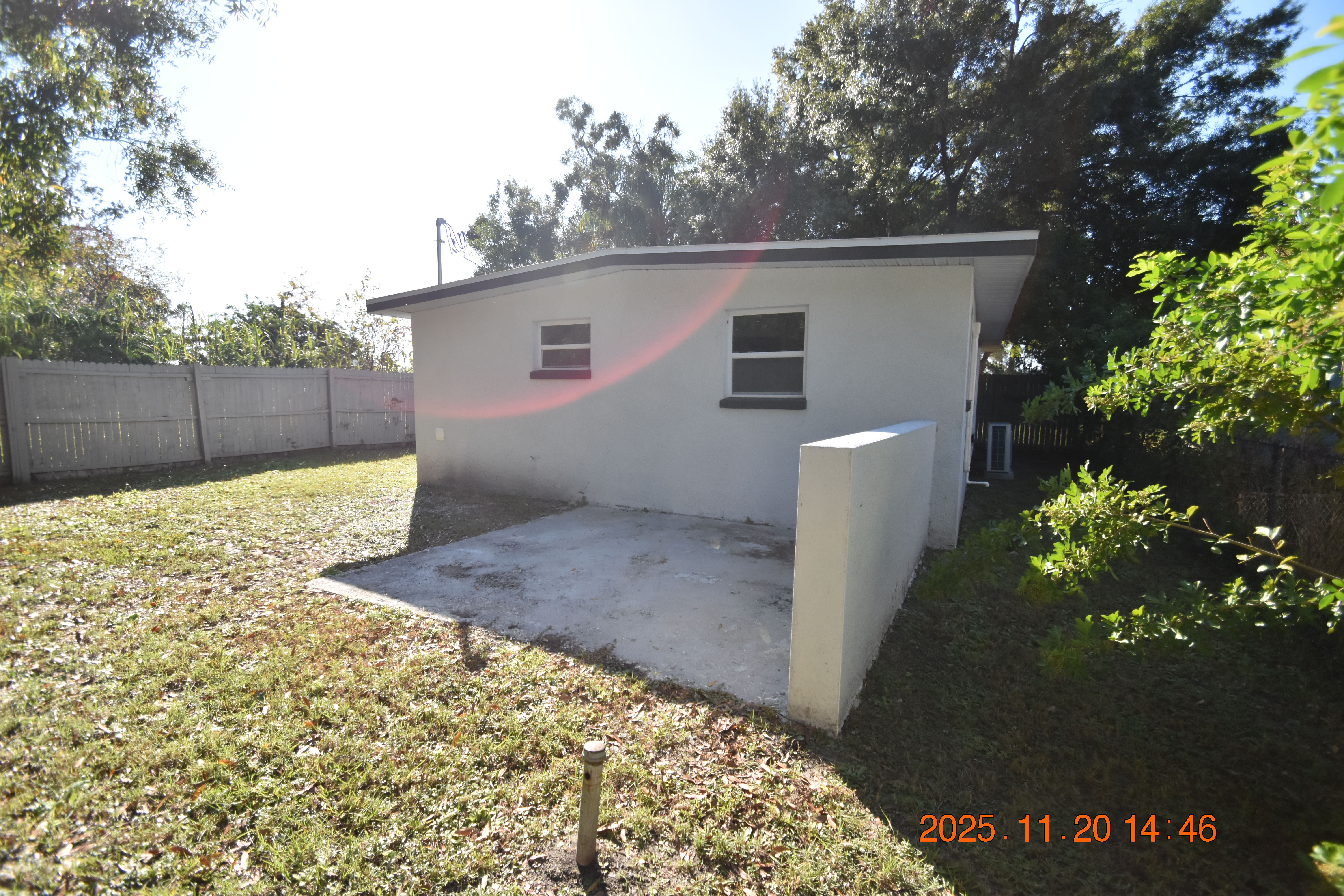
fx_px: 560
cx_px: 672
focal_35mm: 15
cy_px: 448
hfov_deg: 100.4
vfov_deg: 77.3
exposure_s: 1/4000
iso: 800
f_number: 3.5
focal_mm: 10
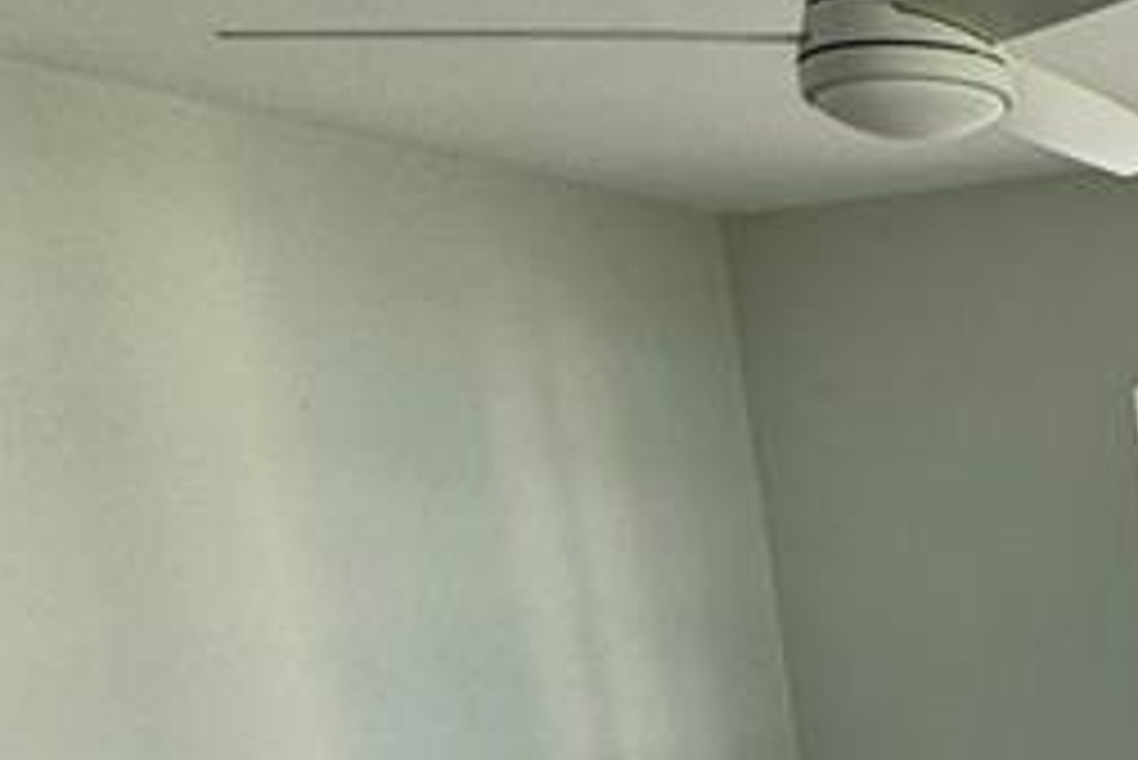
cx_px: 1763
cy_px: 1093
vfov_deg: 17.9
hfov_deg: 22.9
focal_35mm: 69
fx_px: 2182
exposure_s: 1/99
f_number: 2.2
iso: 50
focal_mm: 2.22
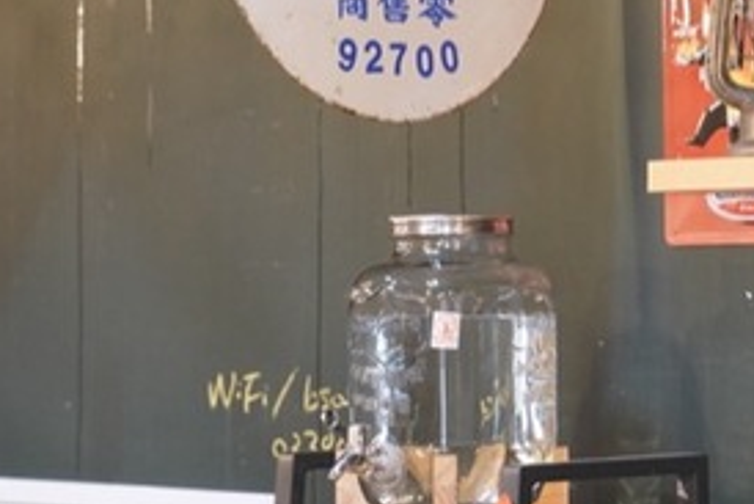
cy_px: 113
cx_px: 765
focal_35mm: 189
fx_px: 3960
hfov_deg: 10.8
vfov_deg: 7.3
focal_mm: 61
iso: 3200
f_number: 3.5
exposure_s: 1/80
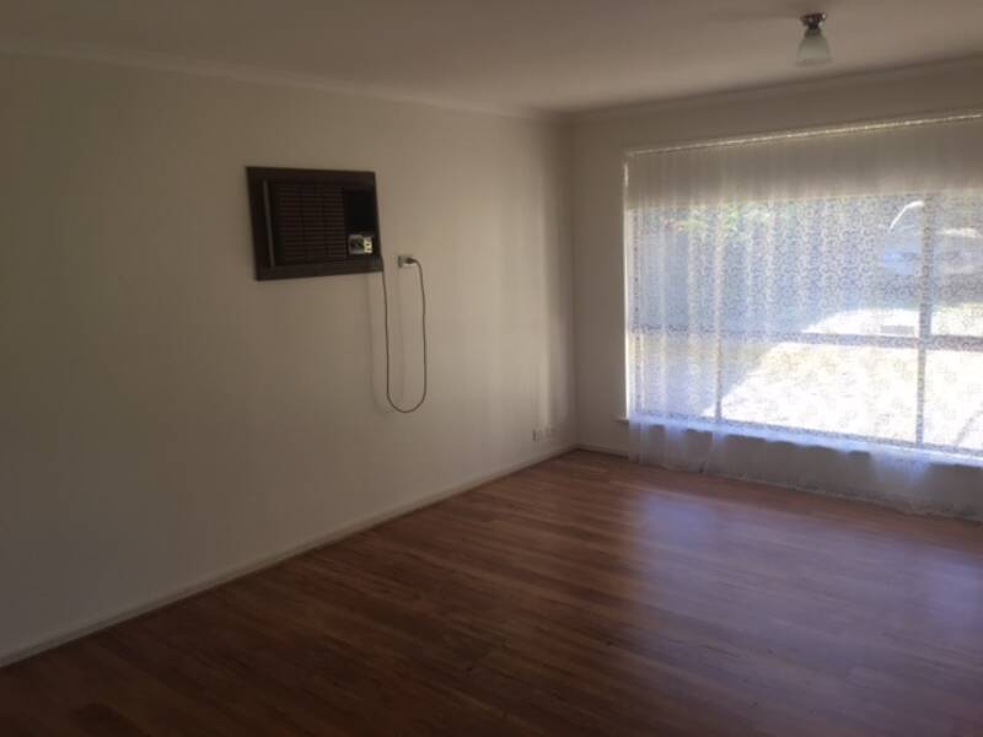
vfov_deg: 48.2
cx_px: 492
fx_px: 824
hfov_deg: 61.7
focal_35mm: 29
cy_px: 368
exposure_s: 1/100
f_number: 2.2
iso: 32
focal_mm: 4.15
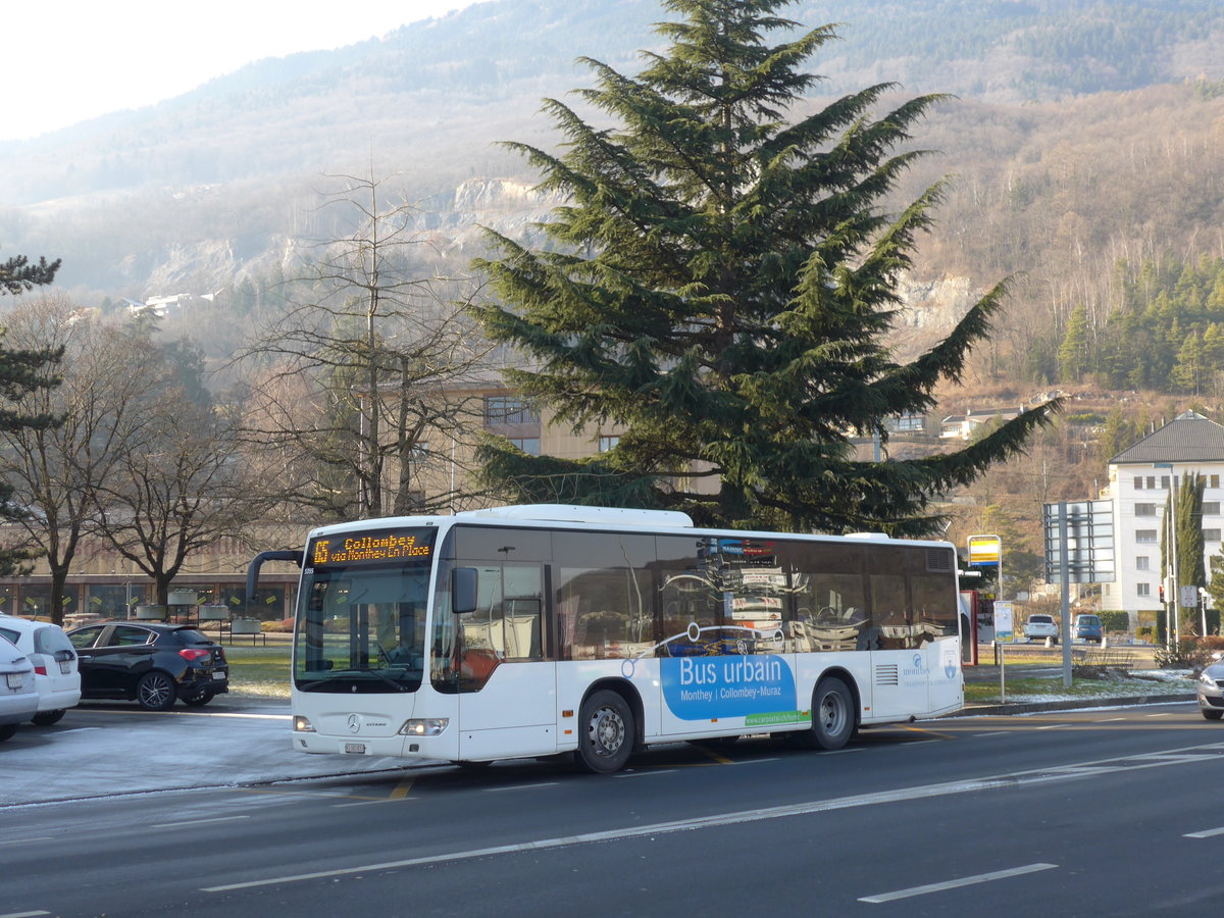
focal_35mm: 49
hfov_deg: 38.9
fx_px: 1733
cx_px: 612
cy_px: 459
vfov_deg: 29.7
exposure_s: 1/200
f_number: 3.2
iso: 80
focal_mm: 10.1
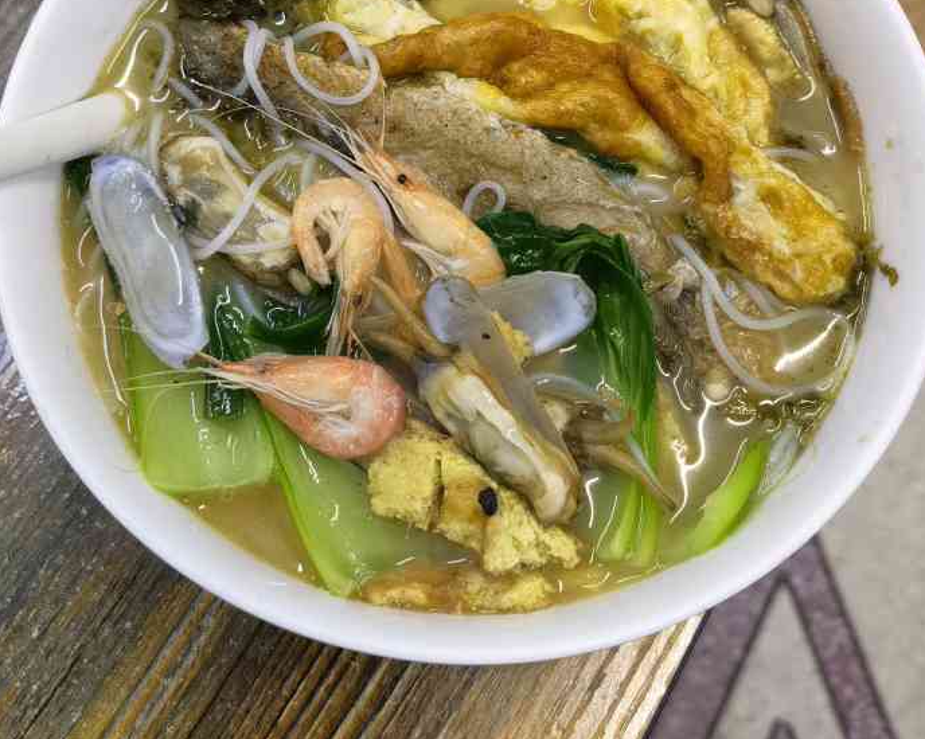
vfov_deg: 30.2
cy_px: 166
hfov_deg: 38.1
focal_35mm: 49
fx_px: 1341
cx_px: 467
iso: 200
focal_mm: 6.67
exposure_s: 1/60.2
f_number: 1.9
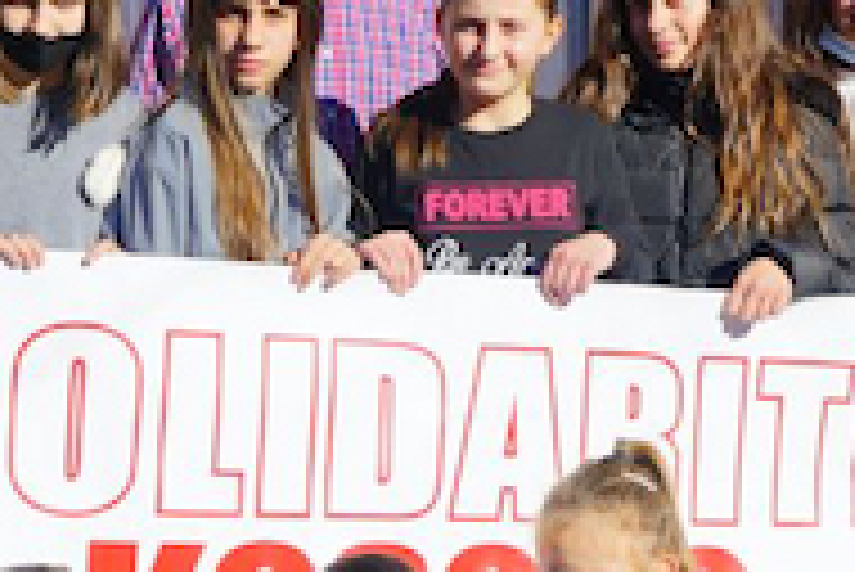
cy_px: 275
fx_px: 3636
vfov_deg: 9.0
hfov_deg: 13.3
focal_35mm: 153
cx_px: 788
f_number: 5.6
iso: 100
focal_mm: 29
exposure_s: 1/750
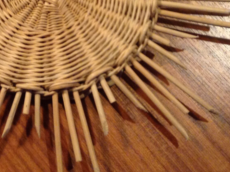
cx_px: 67
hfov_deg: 25.5
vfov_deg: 18.9
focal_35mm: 76
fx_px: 504
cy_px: 11
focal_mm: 3.3
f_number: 2.4
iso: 125
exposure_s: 1/24
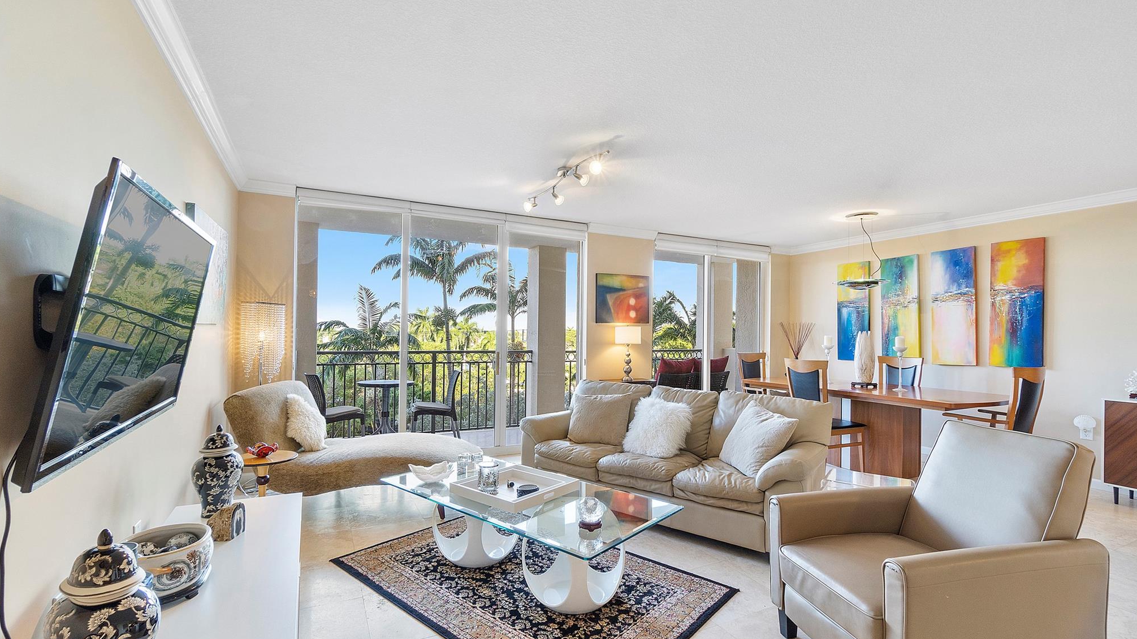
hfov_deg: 99.4
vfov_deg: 67.1
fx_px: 482
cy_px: 327
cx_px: 572
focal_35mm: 16
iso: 160
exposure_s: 1/5
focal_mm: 10
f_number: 11
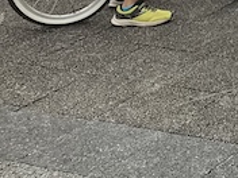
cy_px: -143
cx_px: 536
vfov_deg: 10.9
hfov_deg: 12.7
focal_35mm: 127
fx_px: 873
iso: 20
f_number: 1.8
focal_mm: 3.99
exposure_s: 1/669
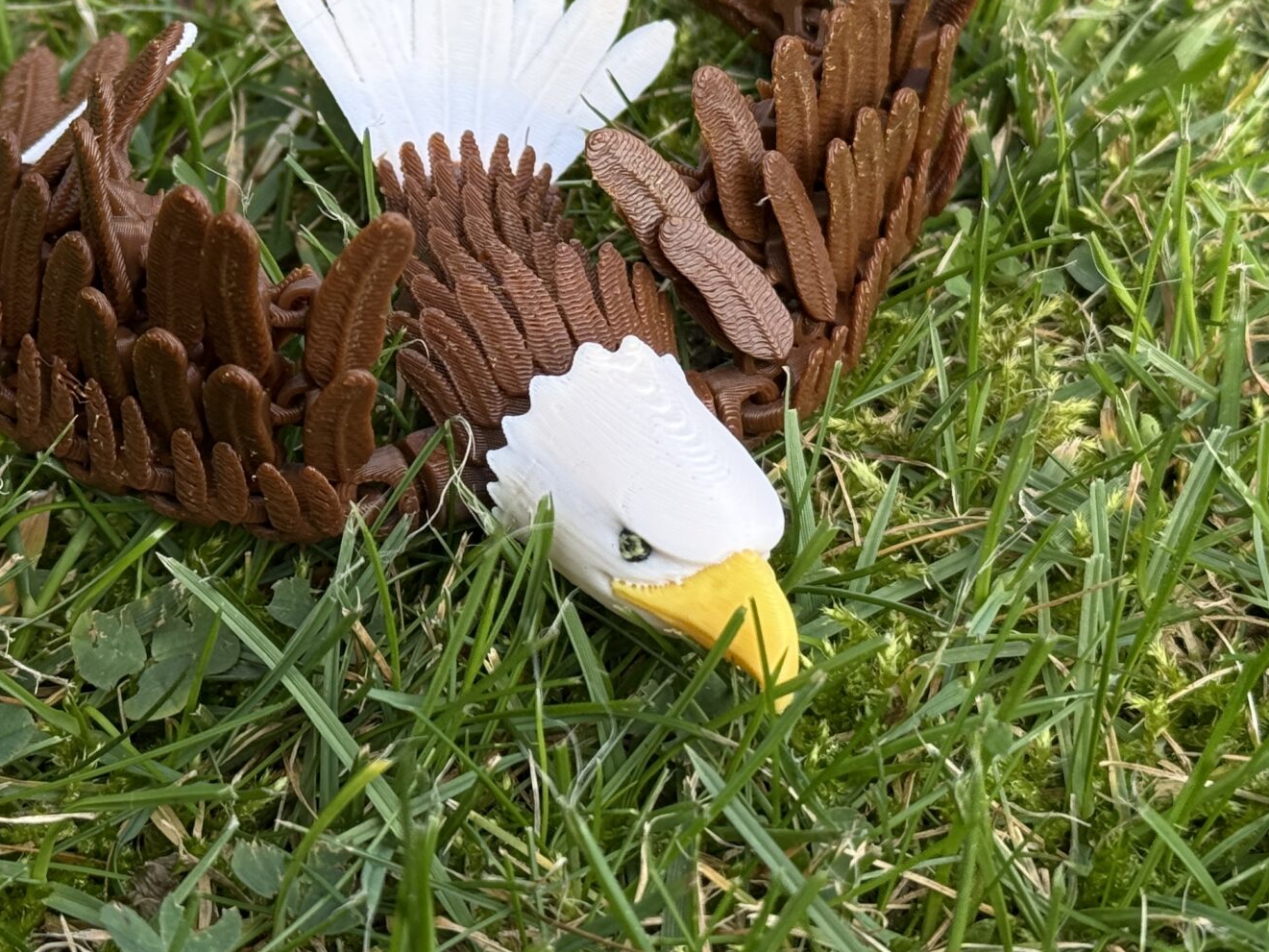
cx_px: 434
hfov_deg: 21.0
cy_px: 234
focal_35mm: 93
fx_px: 3410
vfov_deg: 15.8
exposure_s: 1/917
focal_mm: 6.76
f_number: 1.78
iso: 80
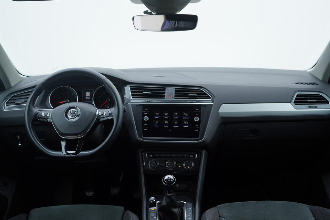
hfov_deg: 53.1
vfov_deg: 36.9
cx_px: 165
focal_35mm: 36
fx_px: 330
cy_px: 110
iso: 125
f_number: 3.2
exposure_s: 1/50
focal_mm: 24
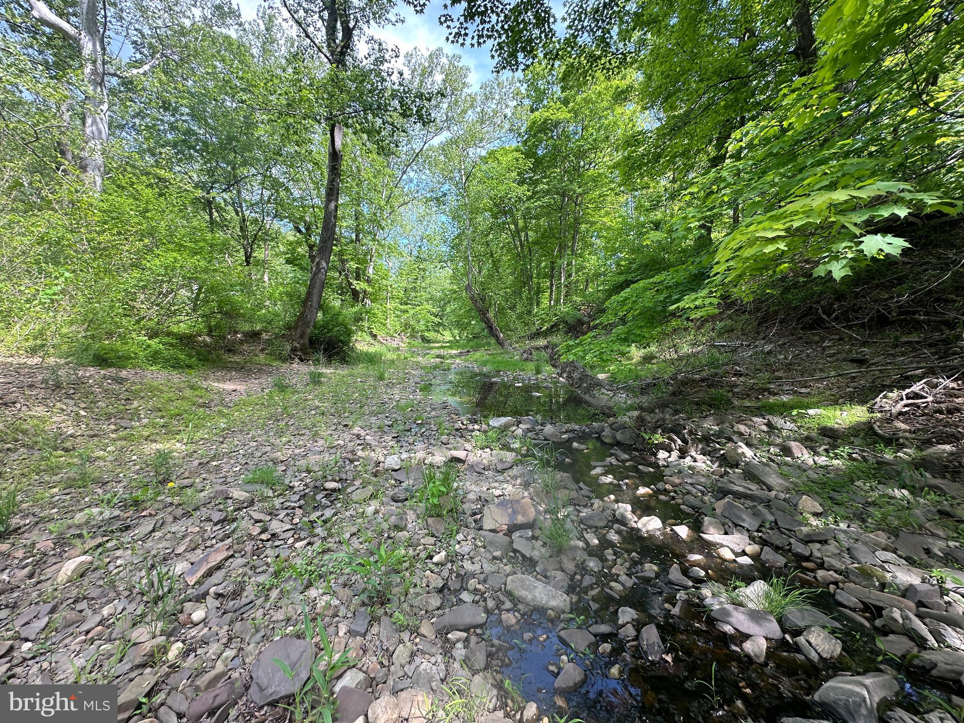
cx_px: 482
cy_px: 362
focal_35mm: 14
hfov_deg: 102.1
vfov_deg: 85.7
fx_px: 390
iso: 40
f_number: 2.2
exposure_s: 1/161
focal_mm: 2.22
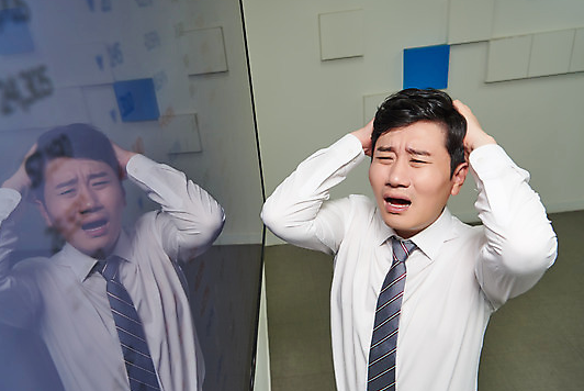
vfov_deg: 48.0
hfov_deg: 67.2
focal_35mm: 27
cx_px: 263
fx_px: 438
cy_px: 203
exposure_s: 1/80
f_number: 5
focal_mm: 24
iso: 250
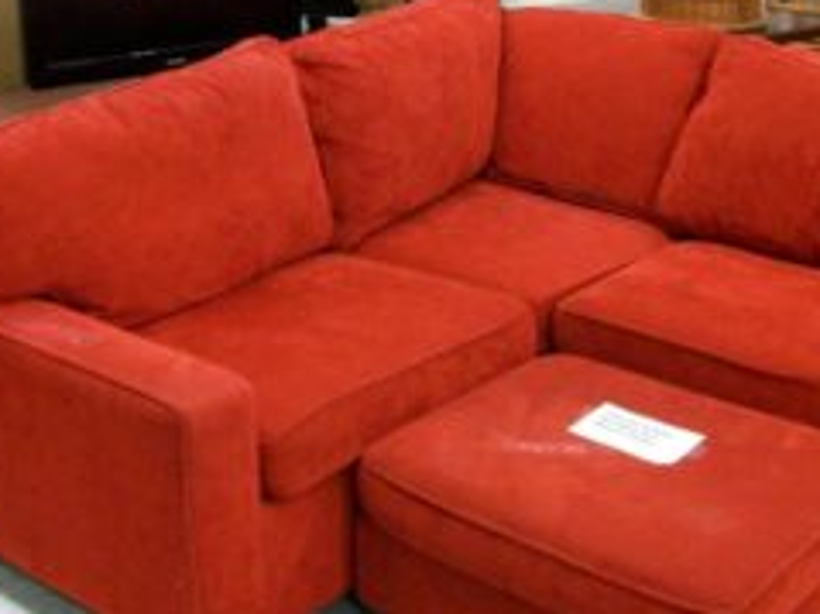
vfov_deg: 27.0
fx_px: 1279
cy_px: 336
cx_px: 489
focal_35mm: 54
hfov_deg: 35.4
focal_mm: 5.7
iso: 160
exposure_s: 1/16.1
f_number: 2.8
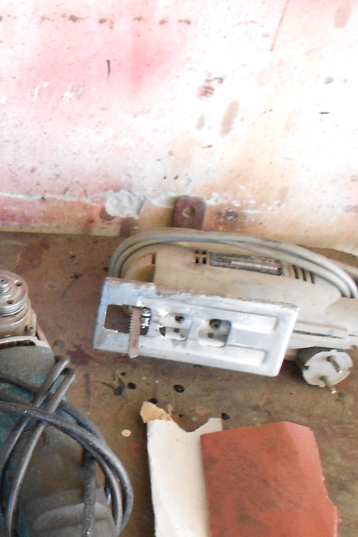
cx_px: -99
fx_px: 791
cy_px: 331
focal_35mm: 53
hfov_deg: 22.9
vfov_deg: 37.3
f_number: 3.2
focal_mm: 4.6
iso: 400
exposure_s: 1/10
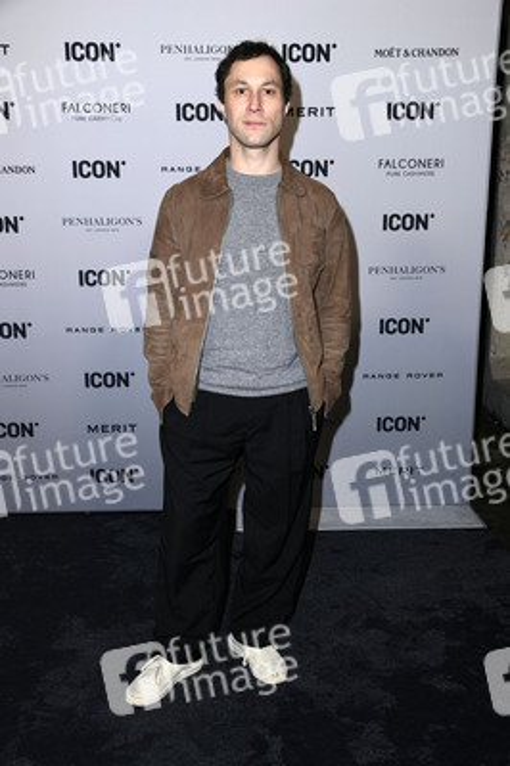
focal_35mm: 38
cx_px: 255
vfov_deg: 50.7
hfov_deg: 35.0
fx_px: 809
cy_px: 383
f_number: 5.6
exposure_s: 1/250
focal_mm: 38
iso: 1000
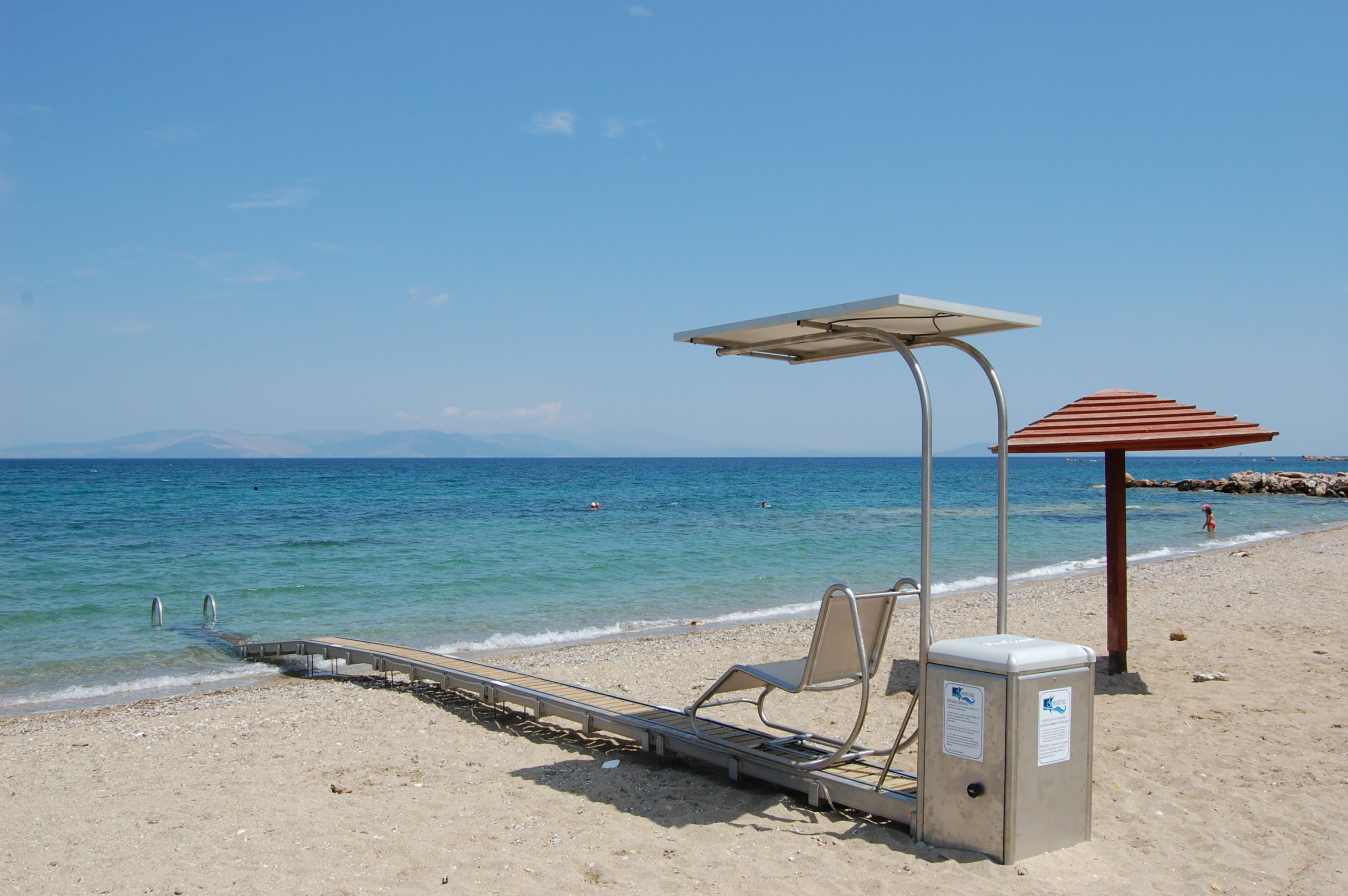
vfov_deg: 43.5
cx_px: 674
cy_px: 448
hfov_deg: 62.0
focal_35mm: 30
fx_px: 1122
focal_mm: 20
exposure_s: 1/400
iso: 200
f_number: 10
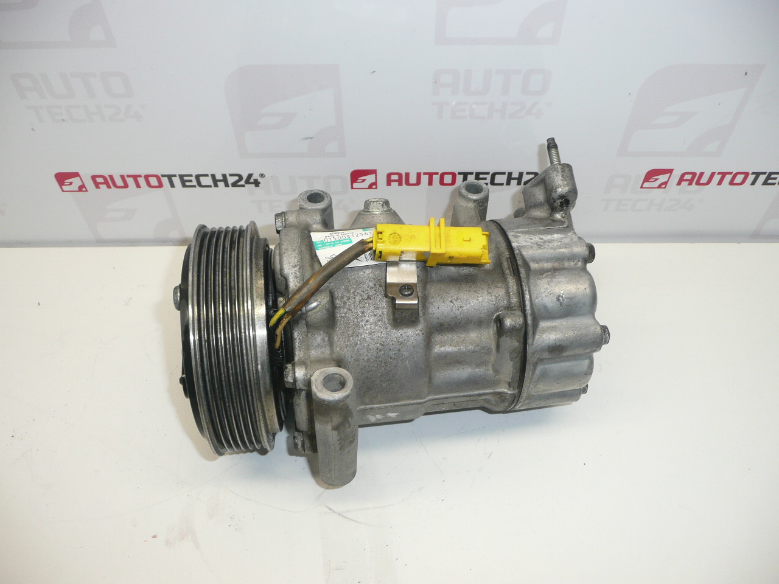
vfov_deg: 49.7
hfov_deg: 63.4
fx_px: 630
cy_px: 292
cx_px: 390
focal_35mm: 28
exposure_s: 1/60
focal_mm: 4.6
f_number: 3.3
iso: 100
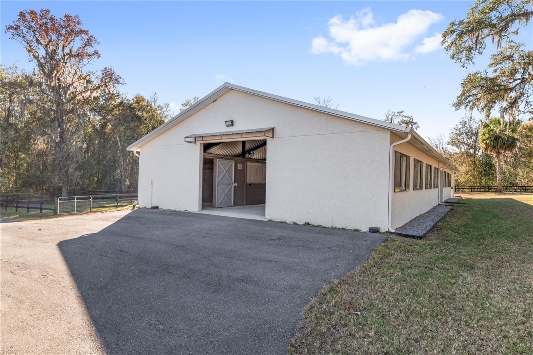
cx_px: 266
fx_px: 311
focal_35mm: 21
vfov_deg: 59.5
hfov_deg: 81.2
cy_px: 178
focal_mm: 21
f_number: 7.1
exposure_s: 1/800
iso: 320
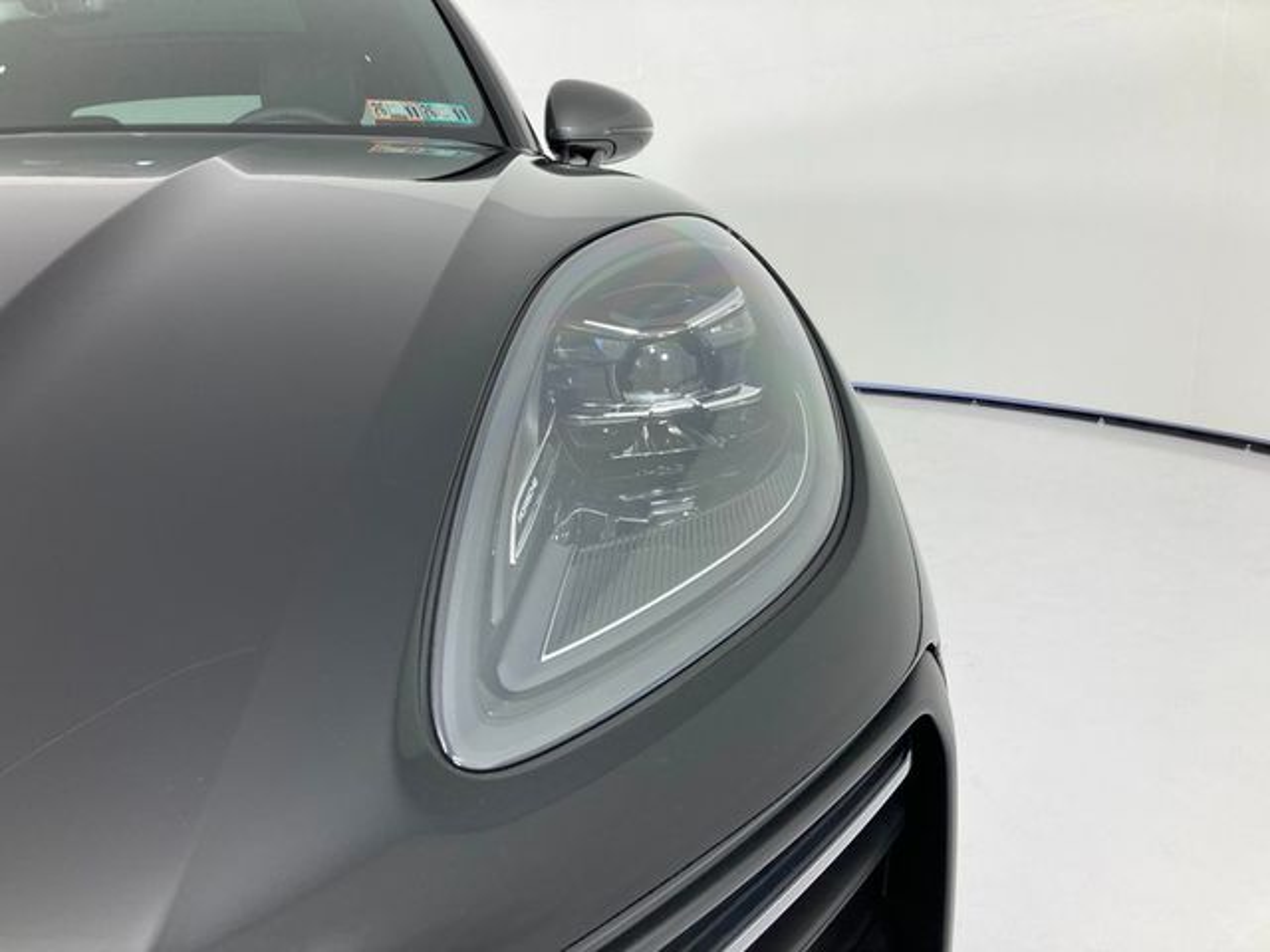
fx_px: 1027
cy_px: 476
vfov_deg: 49.7
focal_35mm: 28
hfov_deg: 63.4
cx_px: 635
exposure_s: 1/120
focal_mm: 3.99
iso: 25
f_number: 1.8
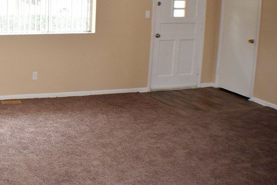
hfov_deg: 27.4
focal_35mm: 70
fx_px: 539
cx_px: 8
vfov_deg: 19.4
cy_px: 63
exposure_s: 1/125
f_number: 5.6
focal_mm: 23
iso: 800
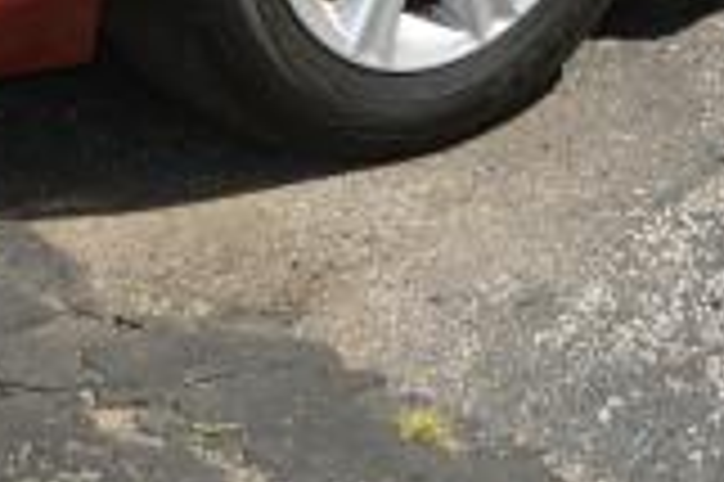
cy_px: -615
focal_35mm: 194
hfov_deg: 10.6
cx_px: 508
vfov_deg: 6.7
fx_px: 3898
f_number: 9
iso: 100
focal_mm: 26
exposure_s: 1/200
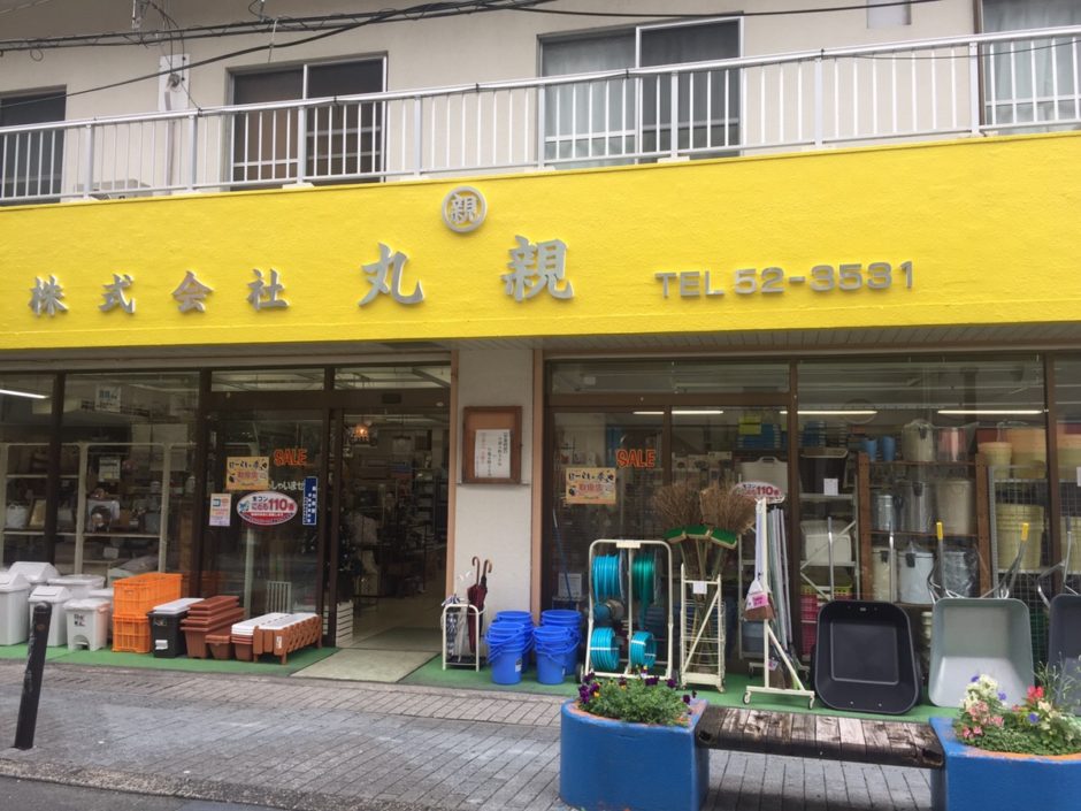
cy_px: 406
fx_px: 906
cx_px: 540
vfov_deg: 48.2
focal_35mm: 29
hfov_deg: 61.7
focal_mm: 4.15
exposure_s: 1/173
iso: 32
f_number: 2.2
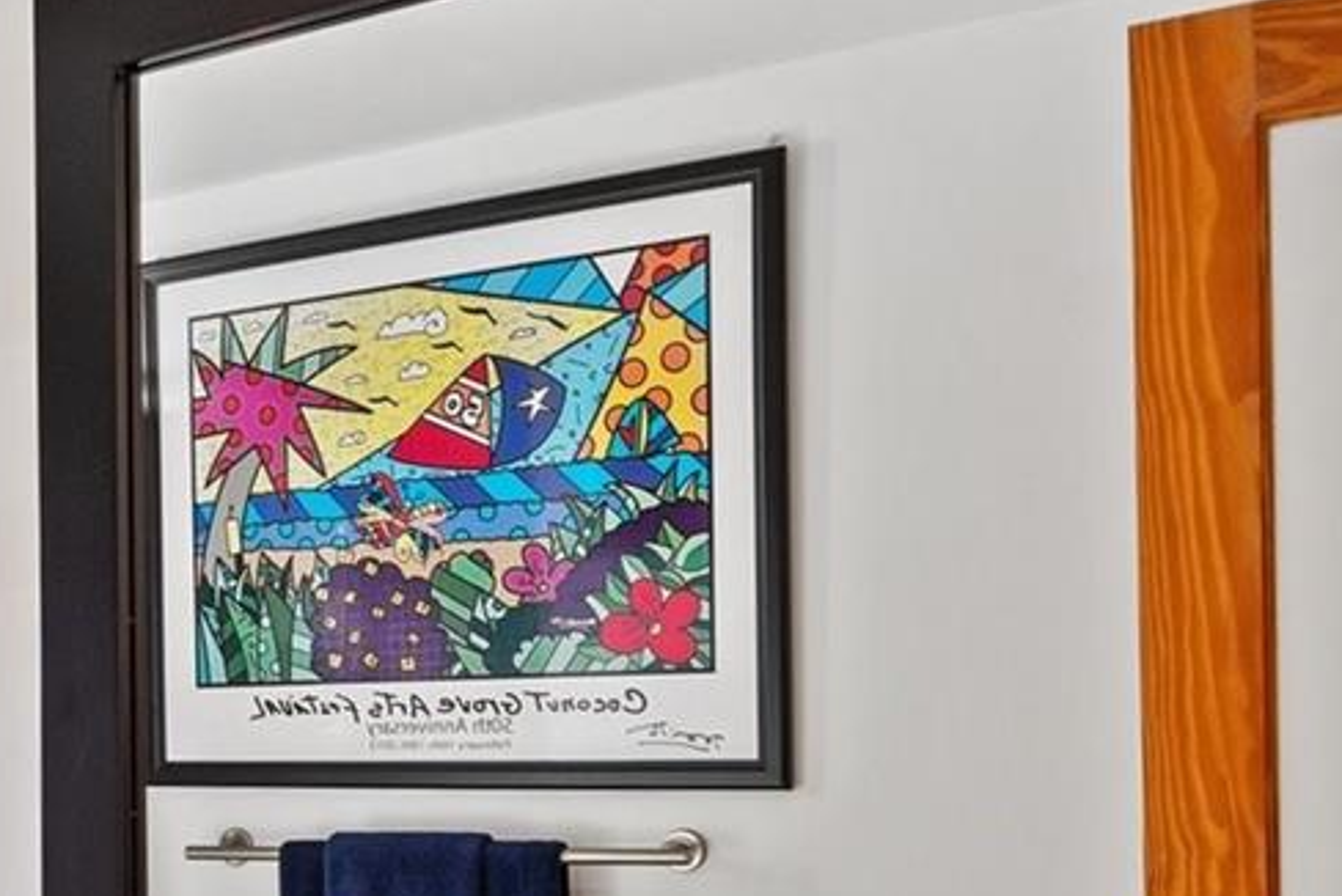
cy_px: 862
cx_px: -214
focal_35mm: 59
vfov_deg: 22.3
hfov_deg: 29.7
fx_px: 2201
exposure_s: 1/20
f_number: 8
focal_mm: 18
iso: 400
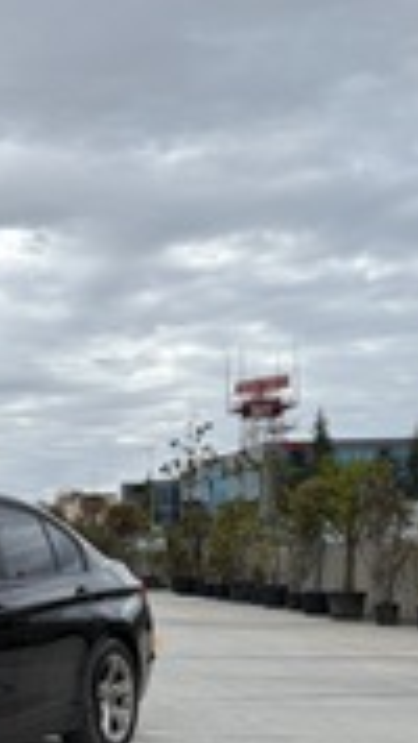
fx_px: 1045
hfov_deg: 19.3
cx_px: -234
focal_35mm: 53
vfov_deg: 38.6
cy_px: 513
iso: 80
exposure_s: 1/3145
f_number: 1.78
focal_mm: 6.76
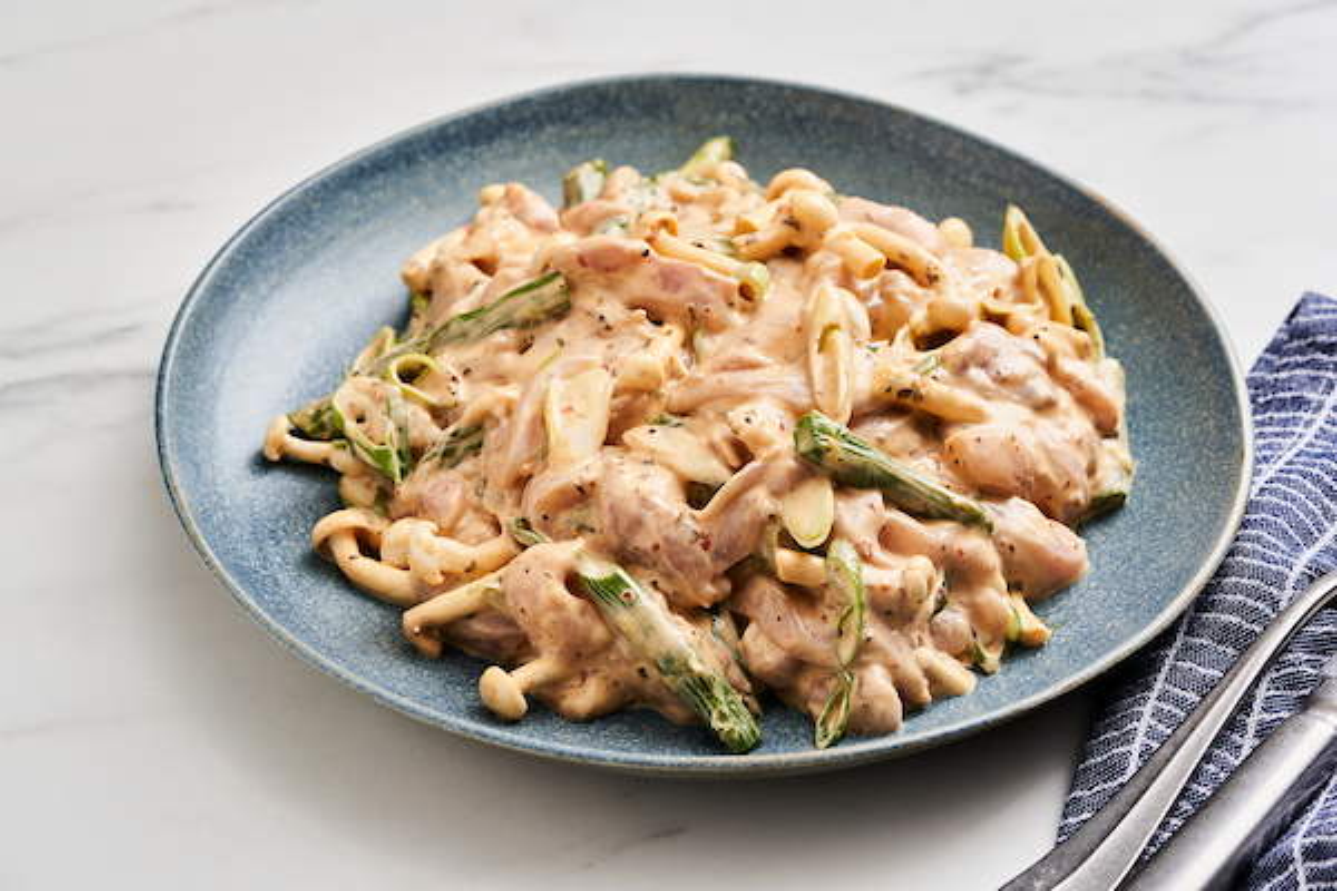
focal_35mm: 90
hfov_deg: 22.6
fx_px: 3342
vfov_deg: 15.2
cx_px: 668
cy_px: 446
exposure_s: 1/125
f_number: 8
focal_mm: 90
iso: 200
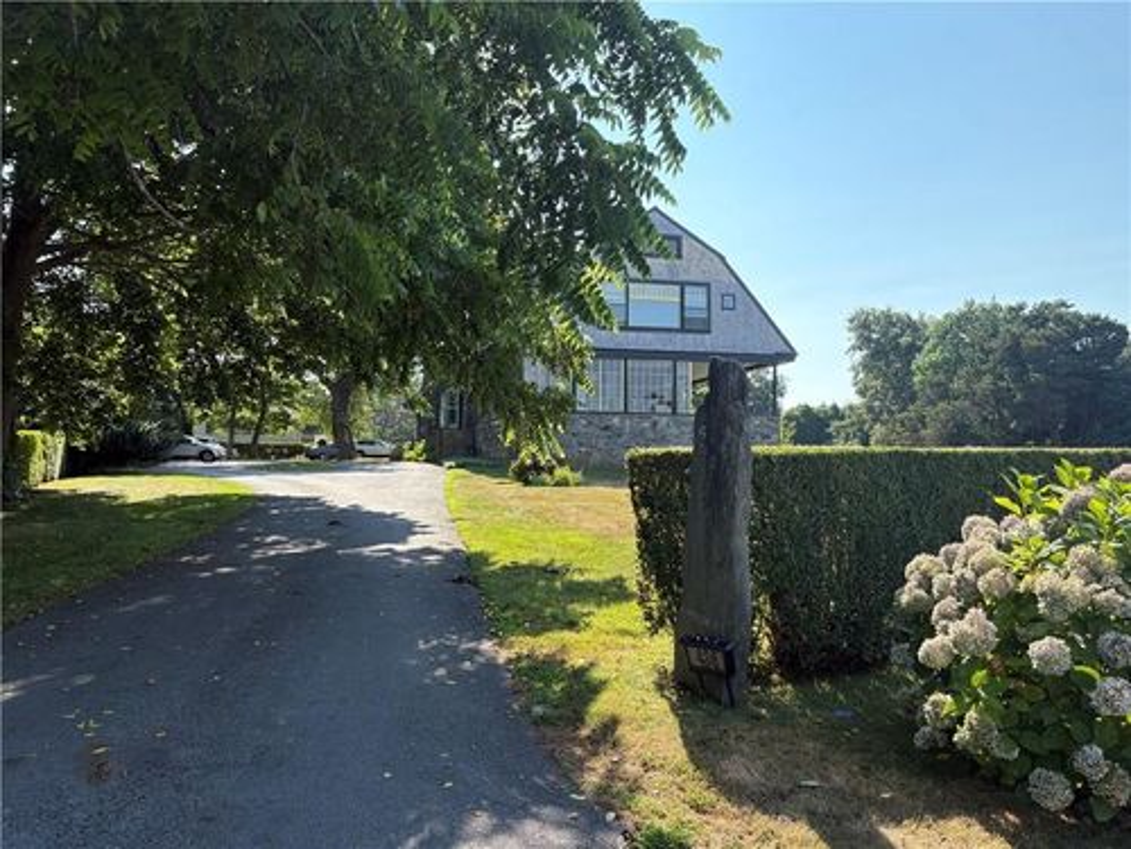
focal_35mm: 26
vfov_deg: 53.1
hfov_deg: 67.3
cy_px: 424
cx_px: 566
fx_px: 849
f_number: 1.6
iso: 64
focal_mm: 5.96
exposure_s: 1/1587
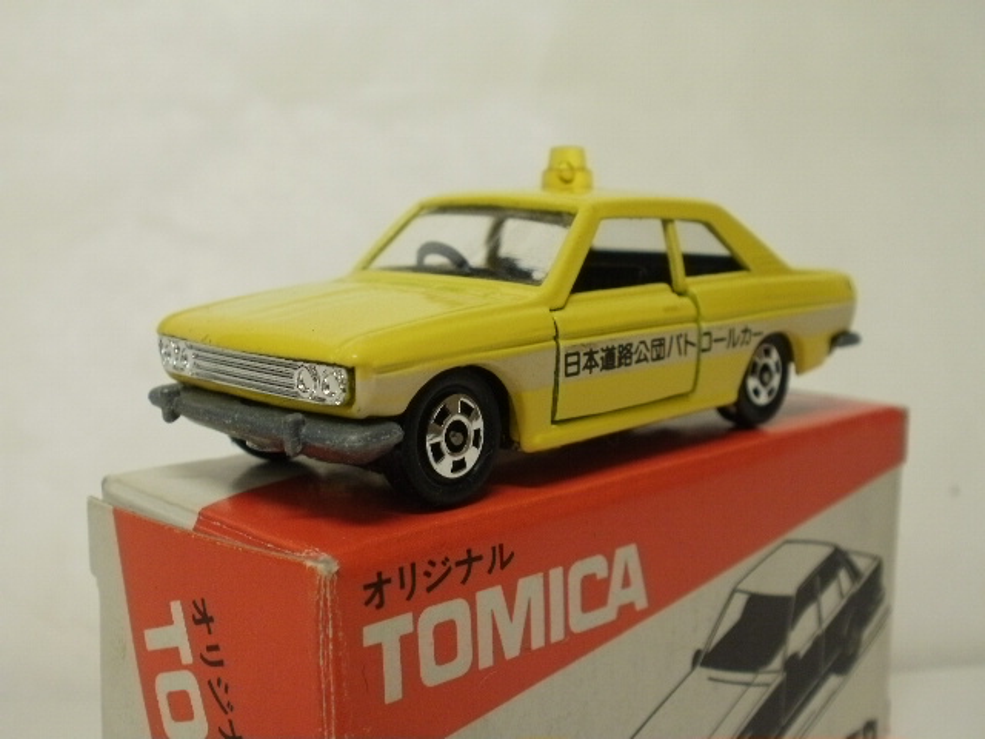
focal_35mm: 44
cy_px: 370
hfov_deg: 42.9
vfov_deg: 32.9
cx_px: 492
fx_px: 1252
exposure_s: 1/15
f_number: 4
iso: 125
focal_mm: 7.7
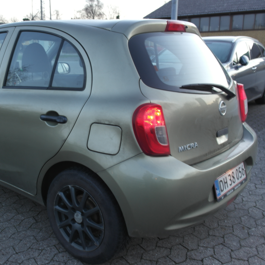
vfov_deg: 42.8
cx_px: 68
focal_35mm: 39
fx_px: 338
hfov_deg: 41.6
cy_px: 131
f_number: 5.6
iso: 100
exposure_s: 1/4
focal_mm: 20
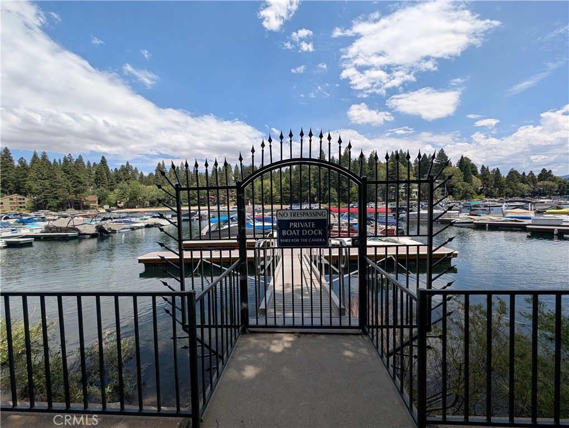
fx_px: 197
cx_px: 284
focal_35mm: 12
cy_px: 214
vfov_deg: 94.6
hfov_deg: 110.5
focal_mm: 2.23
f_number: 1.95
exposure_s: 1/2058
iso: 41
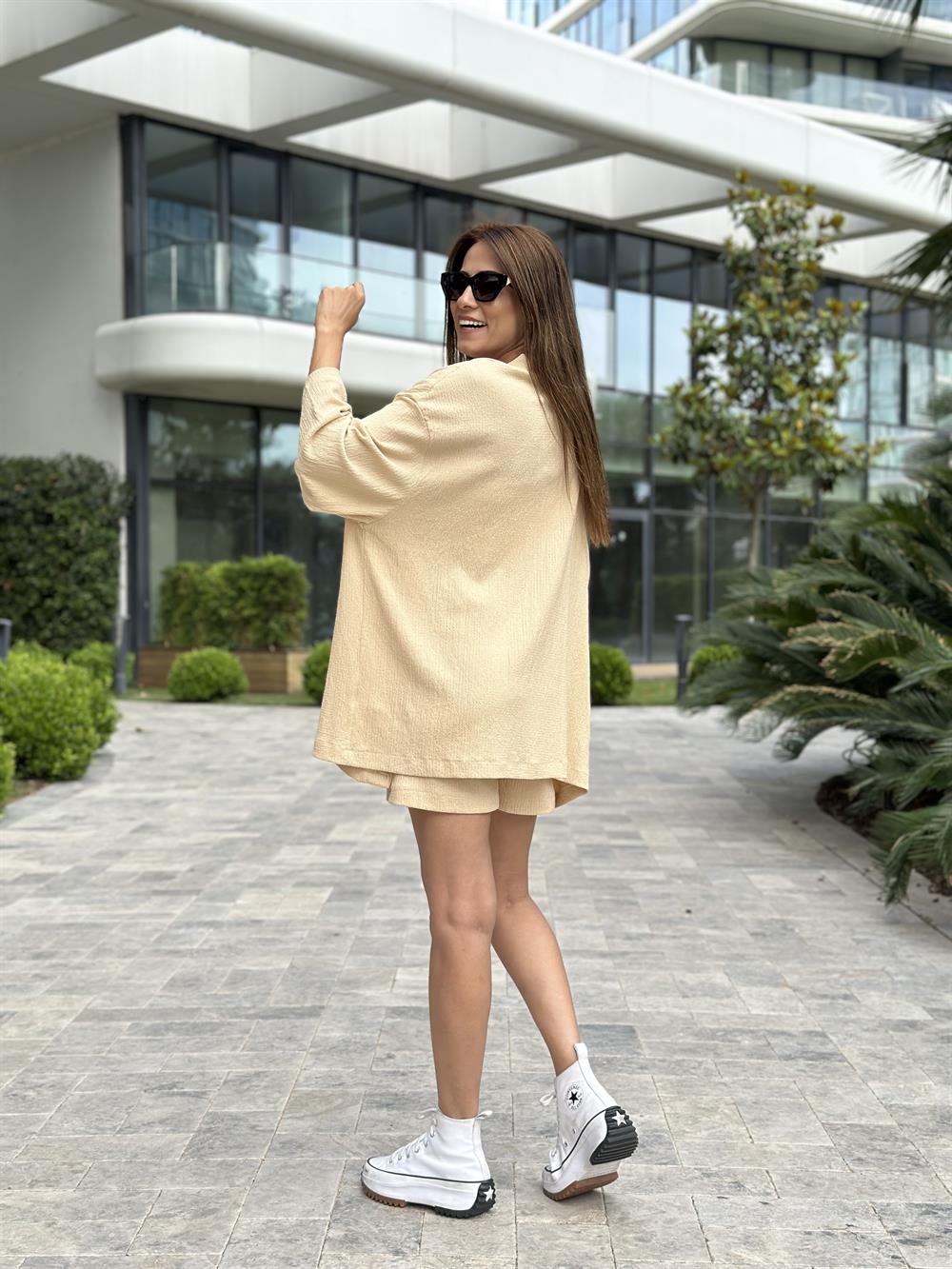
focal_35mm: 48
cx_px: 476
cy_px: 634
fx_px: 1760
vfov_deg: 39.7
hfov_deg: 30.3
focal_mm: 6.86
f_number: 1.78
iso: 80
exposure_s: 1/724
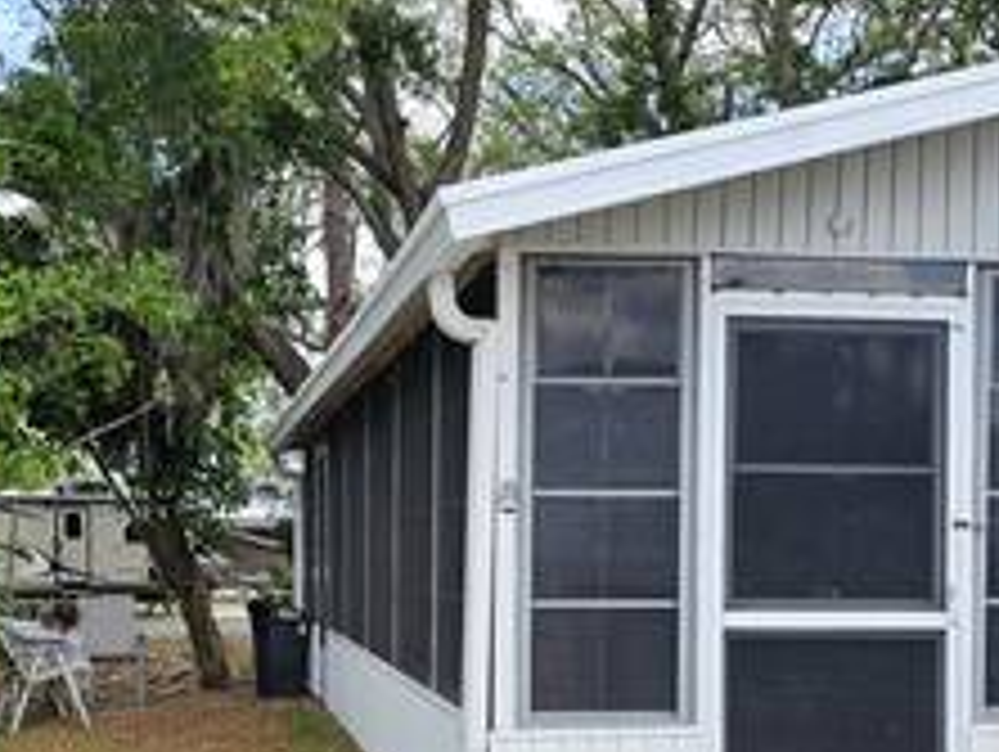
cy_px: 567
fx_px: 1531
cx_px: 436
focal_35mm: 53
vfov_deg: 27.2
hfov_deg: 36.1
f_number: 1.7
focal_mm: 6.3
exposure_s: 1/254
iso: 10
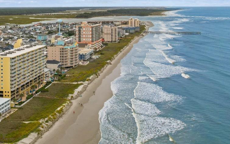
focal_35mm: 48
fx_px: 301
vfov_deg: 25.4
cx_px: 86
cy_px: -4
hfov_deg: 41.5
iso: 100
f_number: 2.8
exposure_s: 1/500
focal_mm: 8.38
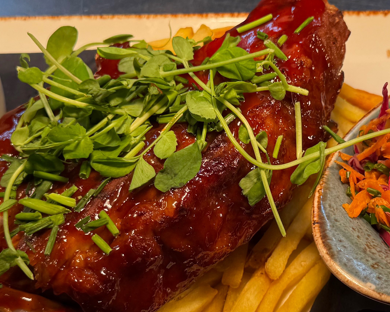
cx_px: 233
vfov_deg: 24.2
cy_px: 172
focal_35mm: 63
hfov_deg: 30.0
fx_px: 727
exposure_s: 1/474
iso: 80
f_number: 1.78
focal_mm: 6.76
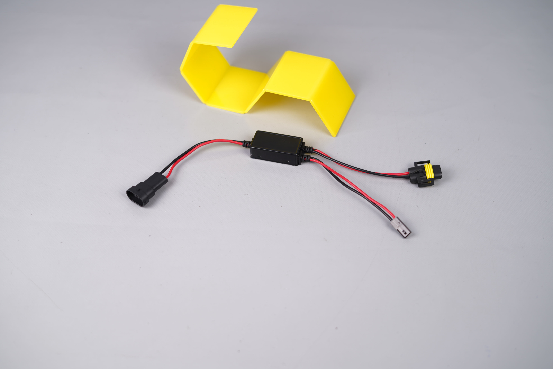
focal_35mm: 50
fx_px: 768
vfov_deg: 27.0
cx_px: 276
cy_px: 184
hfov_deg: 39.6
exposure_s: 1/80
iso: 200
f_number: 2.8
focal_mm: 50
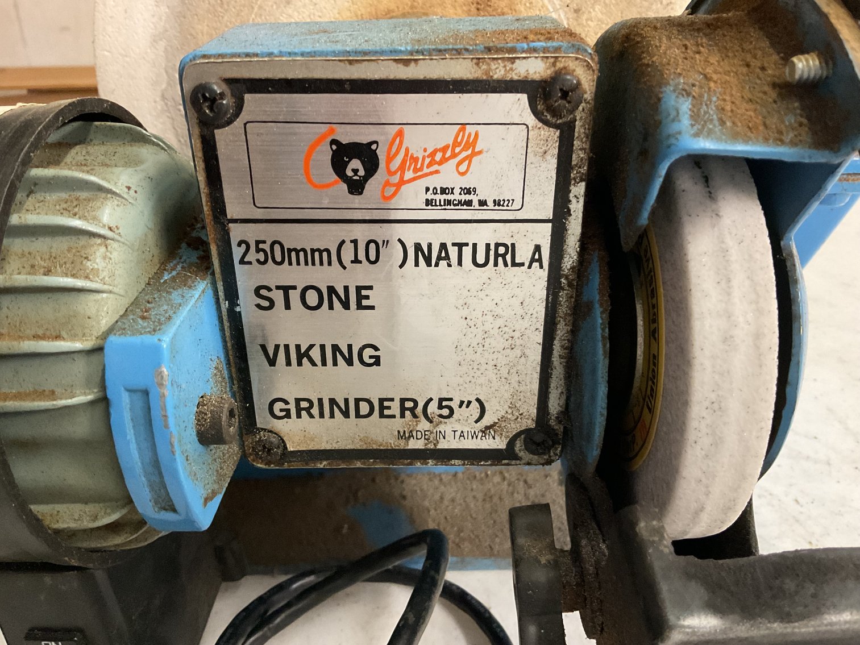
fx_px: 721
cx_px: 430
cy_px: 322
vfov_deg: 48.2
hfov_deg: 61.7
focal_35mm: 29
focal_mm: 3
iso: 320
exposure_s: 1/30
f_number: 1.8
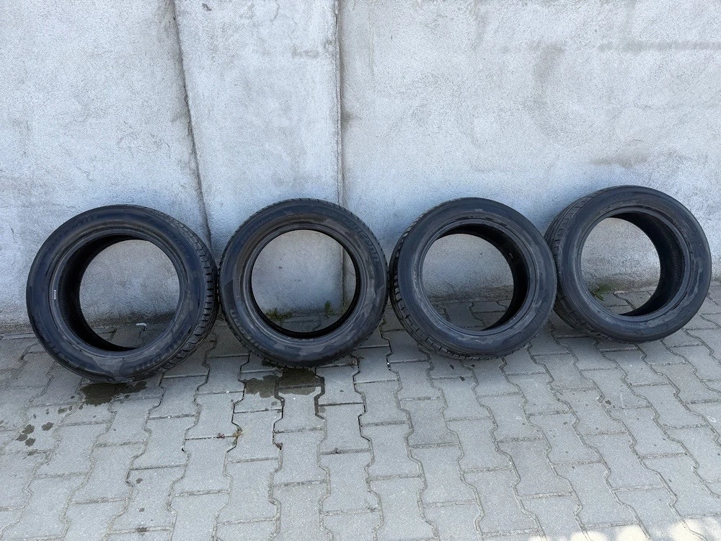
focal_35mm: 24
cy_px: 270
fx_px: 500
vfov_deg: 56.8
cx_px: 360
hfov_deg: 71.6
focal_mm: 6.76
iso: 80
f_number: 1.78
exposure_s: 1/1106
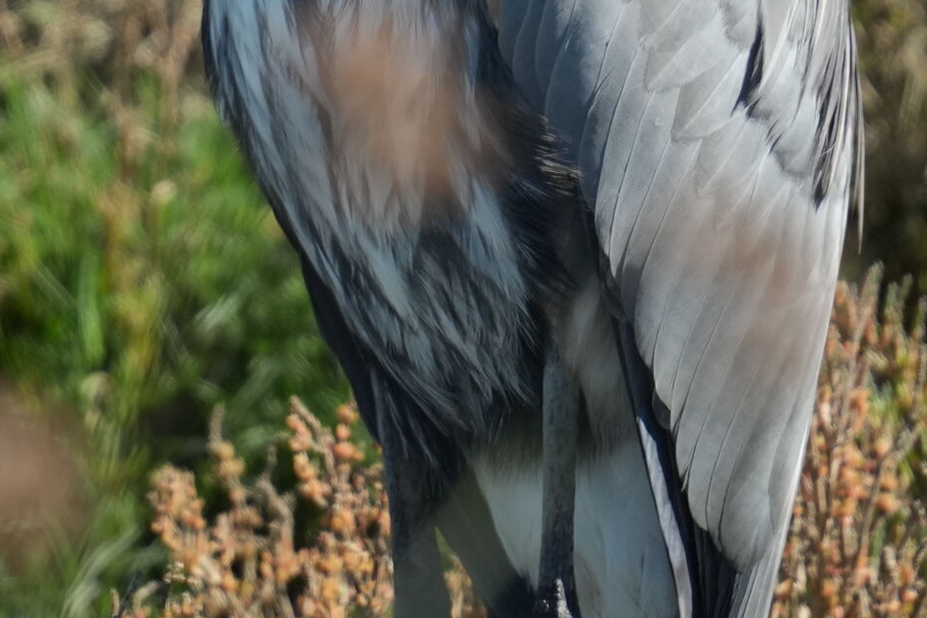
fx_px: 70767
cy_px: -591
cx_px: 334
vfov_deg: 0.5
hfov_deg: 0.8
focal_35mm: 2748
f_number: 5.6
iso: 500
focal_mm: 600
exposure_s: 1/1000
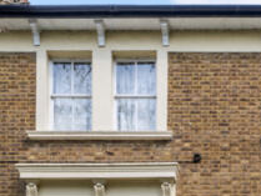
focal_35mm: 66
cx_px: 360
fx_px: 498
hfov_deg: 24.6
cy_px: 338
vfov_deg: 18.3
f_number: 16
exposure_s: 1/30
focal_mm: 14
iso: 250
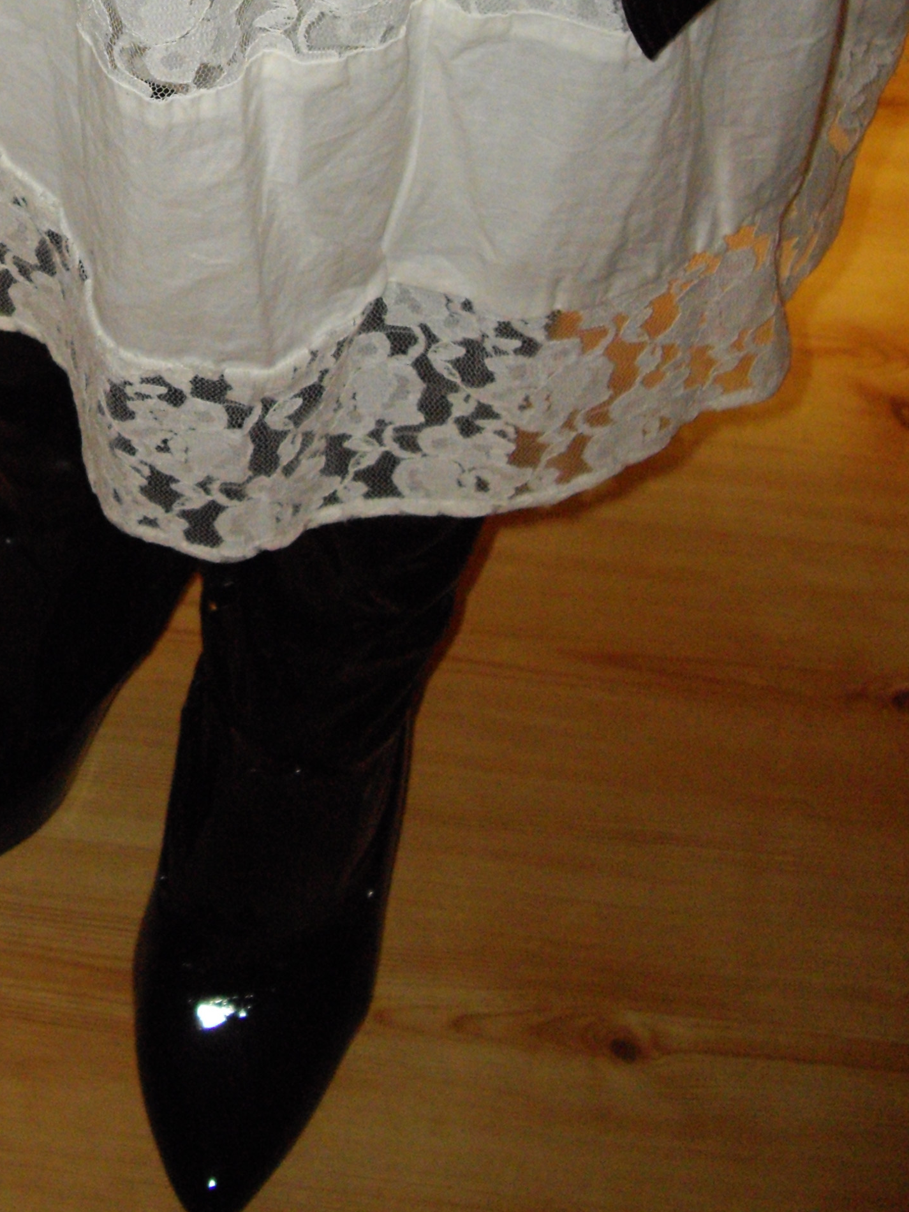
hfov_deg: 18.0
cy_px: 42
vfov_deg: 23.5
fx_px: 2801
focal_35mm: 80
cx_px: 26
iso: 400
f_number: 2.8
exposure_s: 1/40
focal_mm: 7.9
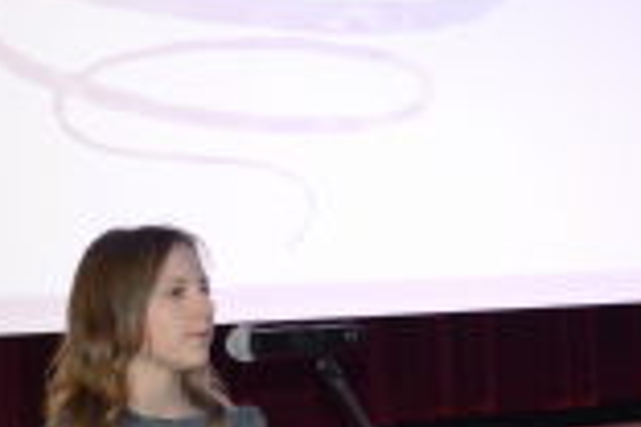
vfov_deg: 10.5
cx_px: 563
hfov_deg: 15.8
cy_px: 509
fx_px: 2279
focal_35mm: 128
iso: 720
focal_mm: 22
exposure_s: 1/60
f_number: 3.8
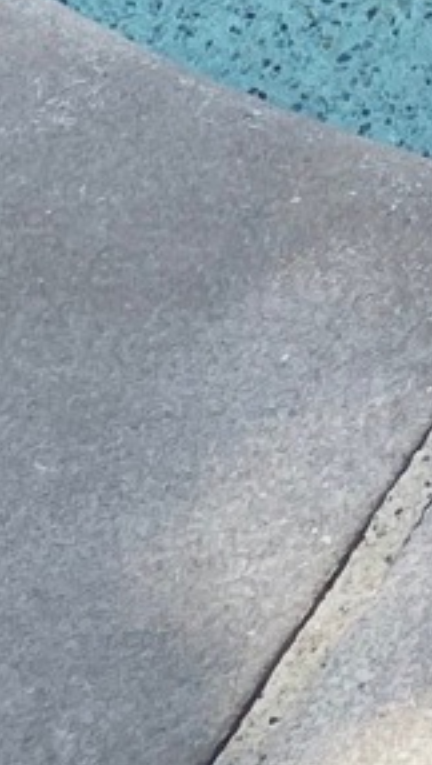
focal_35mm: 202
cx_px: 1619
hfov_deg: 5.4
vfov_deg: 9.2
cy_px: -1227
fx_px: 4103
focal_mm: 5.1
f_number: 1.6
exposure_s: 1/894
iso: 32
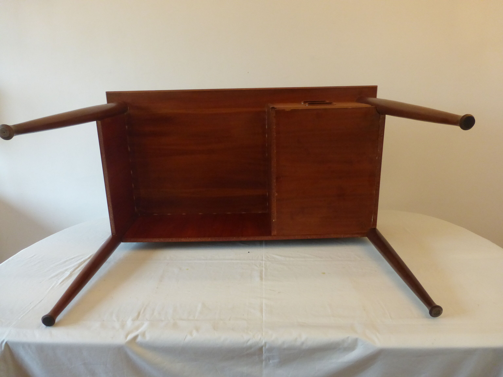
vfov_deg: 56.8
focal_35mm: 24
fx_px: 349
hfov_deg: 71.6
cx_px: 252
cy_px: 188
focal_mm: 4.3
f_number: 3.3
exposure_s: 1/40
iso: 400
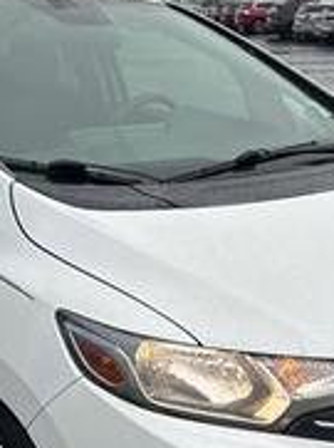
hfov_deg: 21.8
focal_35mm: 67
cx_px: 143
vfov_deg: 28.8
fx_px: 865
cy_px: 312
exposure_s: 1/685
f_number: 1.78
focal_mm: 6.86
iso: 80
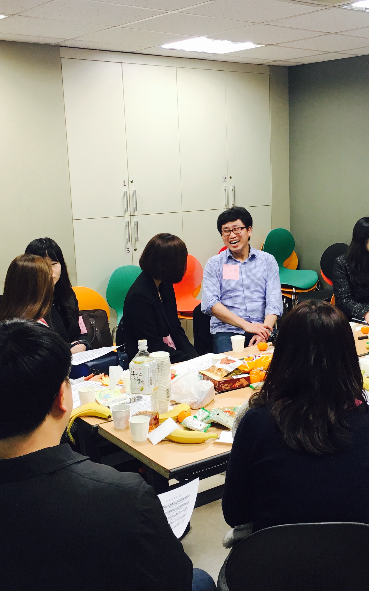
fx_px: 724
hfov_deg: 28.2
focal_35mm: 45
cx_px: 268
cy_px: 291
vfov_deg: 44.4
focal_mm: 4.15
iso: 25
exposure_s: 1/30
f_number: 2.2
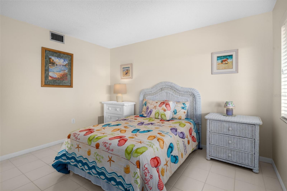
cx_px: 144
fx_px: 135
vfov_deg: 70.4
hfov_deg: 93.3
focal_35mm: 17
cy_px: 96
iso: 320
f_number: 8
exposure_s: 1/6
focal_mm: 17
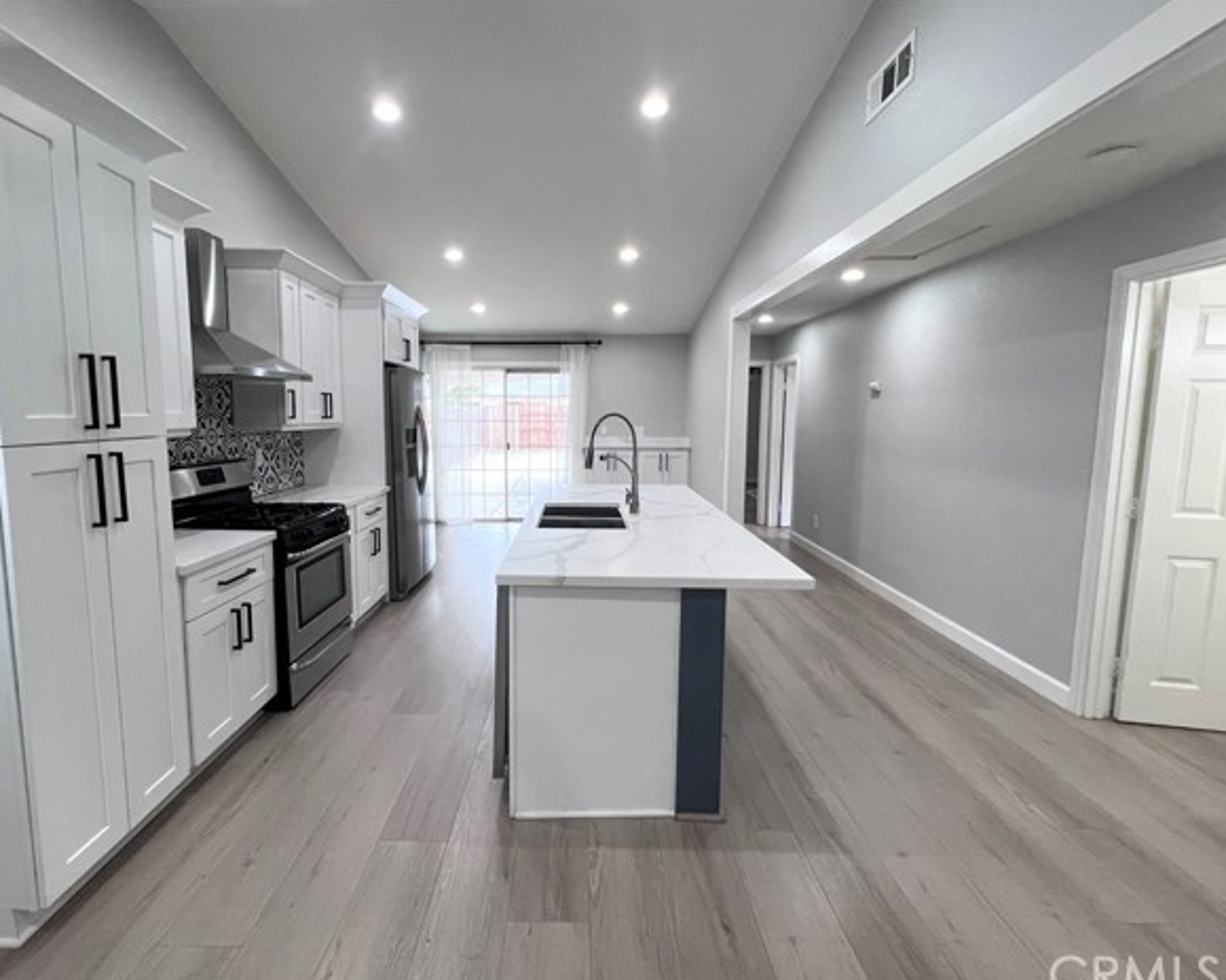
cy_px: 500
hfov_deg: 100.5
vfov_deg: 88.0
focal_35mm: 14
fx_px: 508
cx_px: 569
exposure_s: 1/120
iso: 160
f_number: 1.8
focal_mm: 1.57
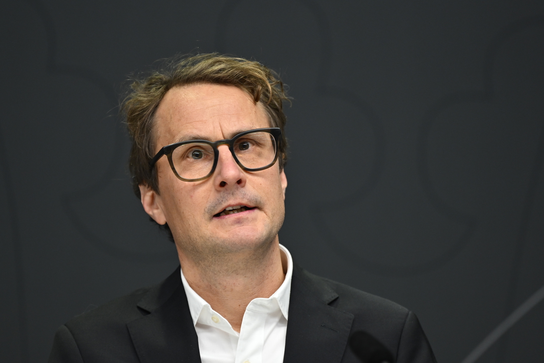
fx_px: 4533
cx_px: 272
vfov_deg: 4.6
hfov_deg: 6.9
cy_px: 182
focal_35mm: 300
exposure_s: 1/250
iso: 720
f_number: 2.8
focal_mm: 200
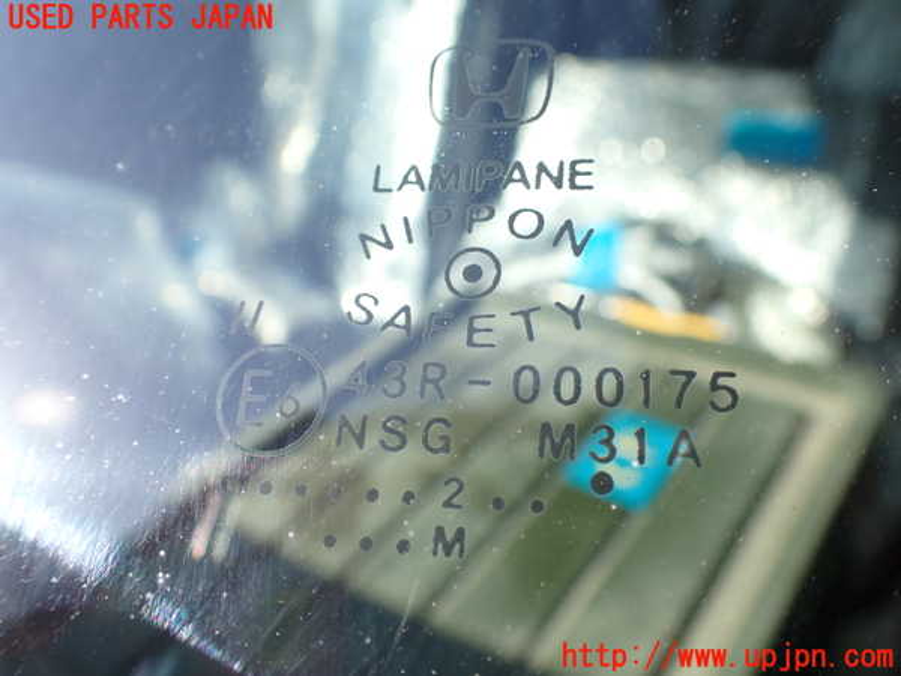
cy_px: 338
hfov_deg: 60.0
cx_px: 450
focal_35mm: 30
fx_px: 781
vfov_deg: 46.8
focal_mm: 5.4
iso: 100
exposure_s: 1/400
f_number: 3.2
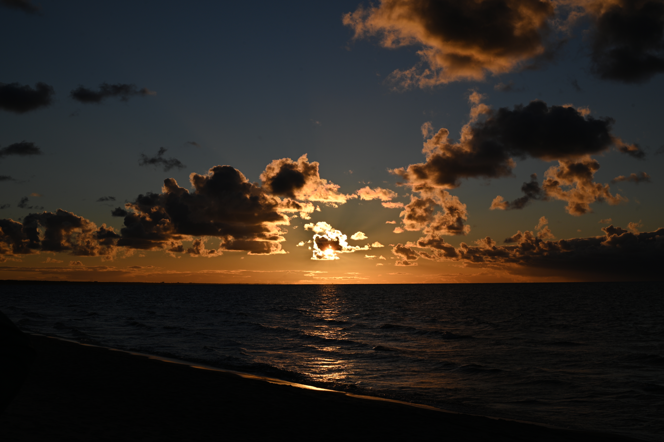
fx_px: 922
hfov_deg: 39.6
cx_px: 332
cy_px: 221
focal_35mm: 50
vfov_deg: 27.0
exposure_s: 1/500
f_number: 1.4
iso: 100
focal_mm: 50
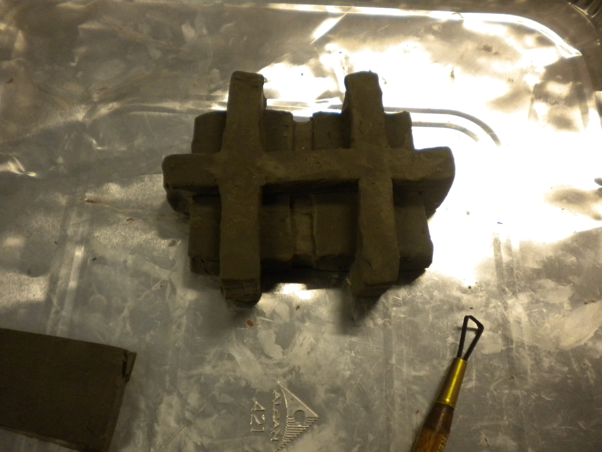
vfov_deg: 40.7
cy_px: 226
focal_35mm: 35
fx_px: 609
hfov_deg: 52.6
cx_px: 301
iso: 400
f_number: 3.1
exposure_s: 1/110
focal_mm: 6.3
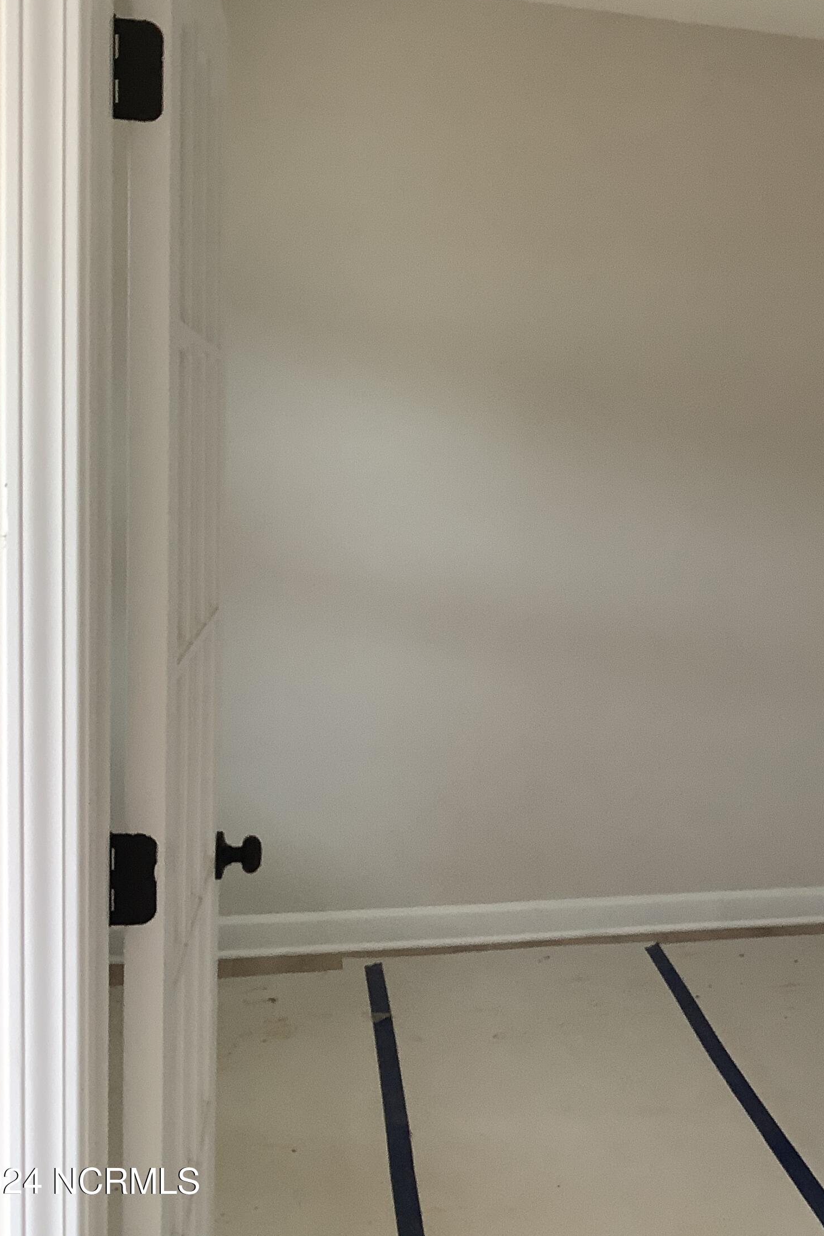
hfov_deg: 29.0
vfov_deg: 44.5
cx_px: 778
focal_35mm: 44
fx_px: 1510
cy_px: 607
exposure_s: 1/100
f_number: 2.4
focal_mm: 3.3
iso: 80
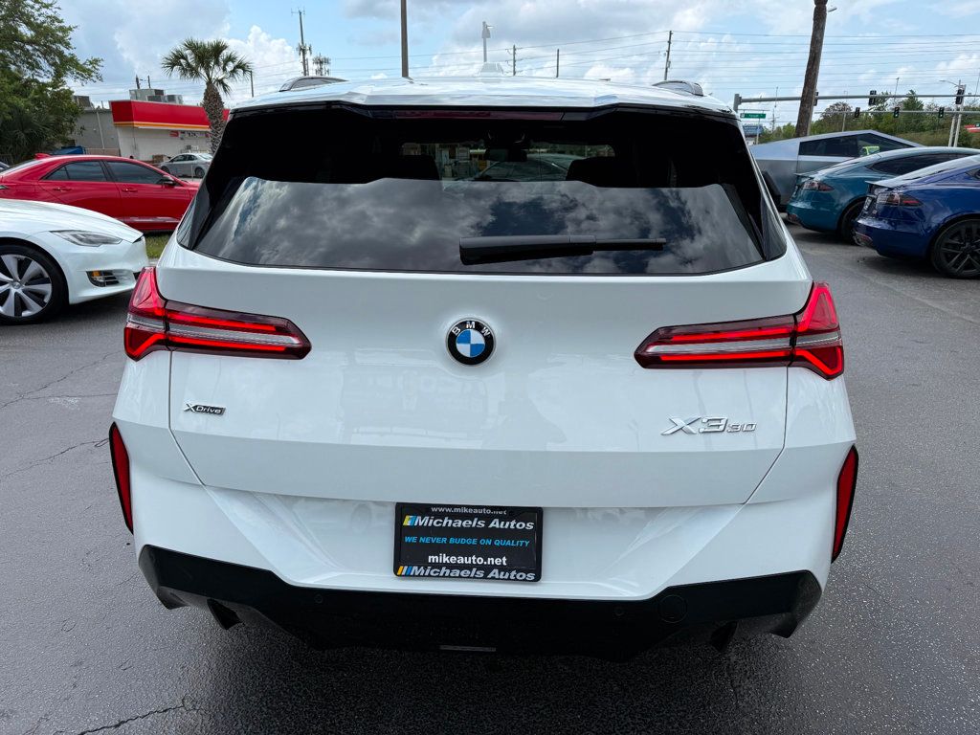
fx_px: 679
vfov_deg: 56.8
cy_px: 368
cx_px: 490
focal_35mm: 24
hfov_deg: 71.6
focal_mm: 6.76
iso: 80
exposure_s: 1/4405
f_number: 1.78
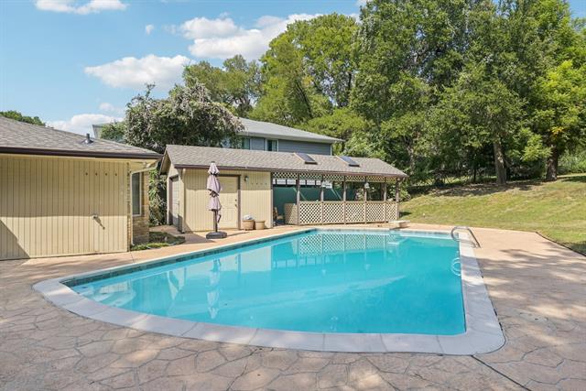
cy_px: 196
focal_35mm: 21
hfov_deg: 81.2
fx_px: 342
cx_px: 293
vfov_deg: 59.5
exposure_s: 1/1000
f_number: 8
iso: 400
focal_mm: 21
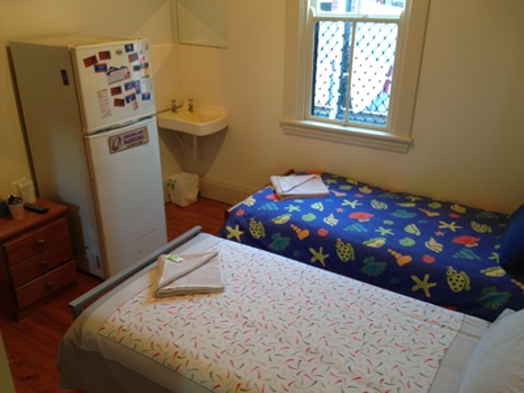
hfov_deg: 55.4
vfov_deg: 42.9
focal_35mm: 33
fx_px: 500
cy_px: 196
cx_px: 262
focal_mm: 4.13
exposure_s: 1/20
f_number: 2.4
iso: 100
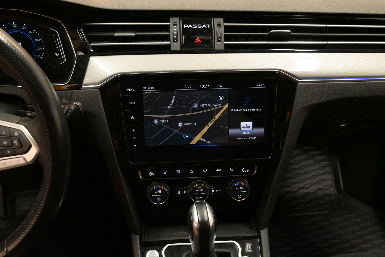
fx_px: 385
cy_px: 128
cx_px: 192
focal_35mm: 36
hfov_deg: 53.1
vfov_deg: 36.9
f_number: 5
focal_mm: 24
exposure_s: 1/200
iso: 8000
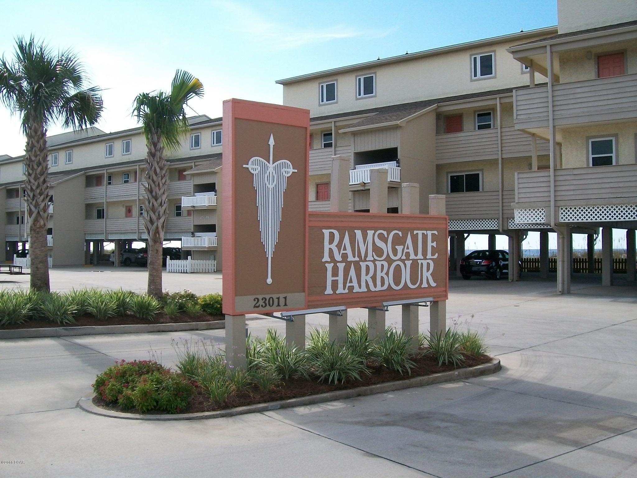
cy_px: 239
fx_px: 662
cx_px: 318
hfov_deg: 51.4
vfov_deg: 39.7
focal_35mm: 36
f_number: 4.8
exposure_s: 1/400
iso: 80
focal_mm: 6
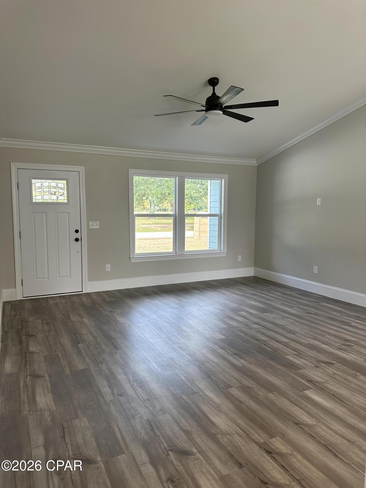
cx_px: 183
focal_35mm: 24
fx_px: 338
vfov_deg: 71.6
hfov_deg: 56.8
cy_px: 244
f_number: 1.78
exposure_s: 1/120
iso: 160
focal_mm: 6.86
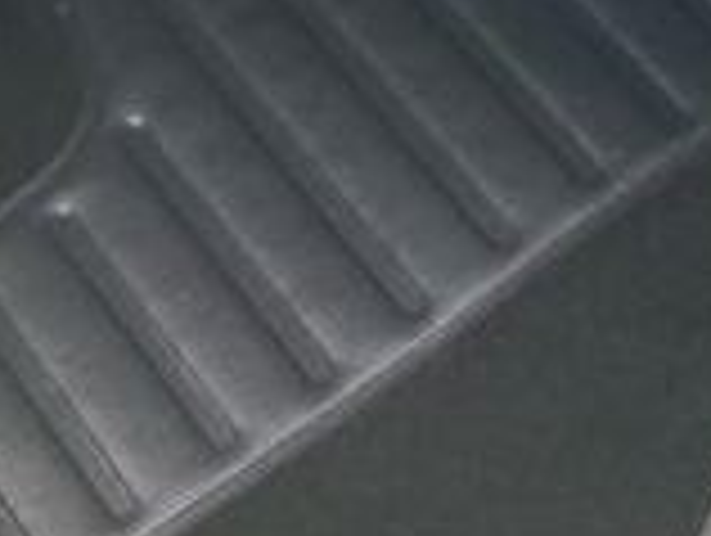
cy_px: -1171
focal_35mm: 181
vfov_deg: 7.2
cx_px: 1350
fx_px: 3723
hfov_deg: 10.2
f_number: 1.8
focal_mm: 4
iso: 40
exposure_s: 1/150
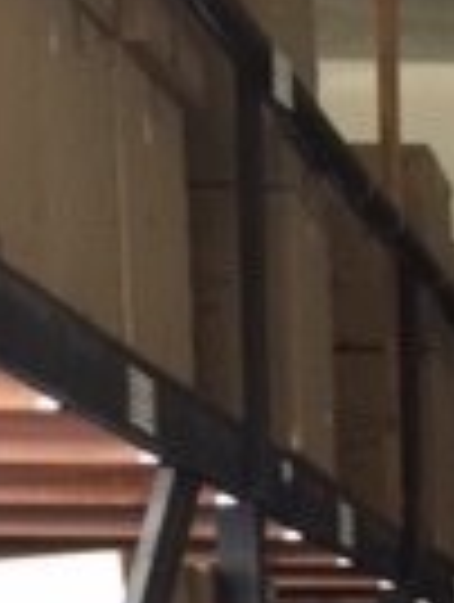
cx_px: 980
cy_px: 1116
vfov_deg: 12.8
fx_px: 2406
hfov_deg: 9.8
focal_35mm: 138
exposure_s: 1/15
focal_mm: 4.15
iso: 100
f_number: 2.2
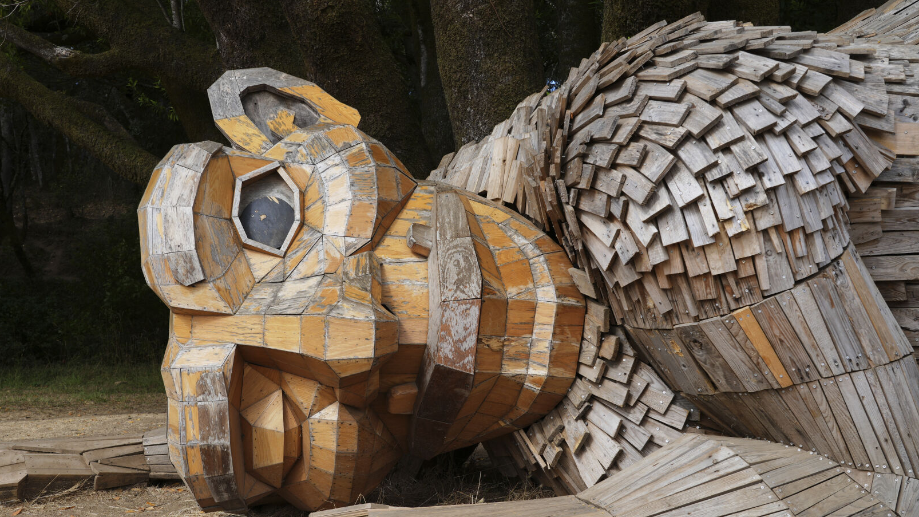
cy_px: 311
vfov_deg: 25.9
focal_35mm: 46
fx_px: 1121
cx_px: 420
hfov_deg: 44.5
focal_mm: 40
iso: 80
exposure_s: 1/125
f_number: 9
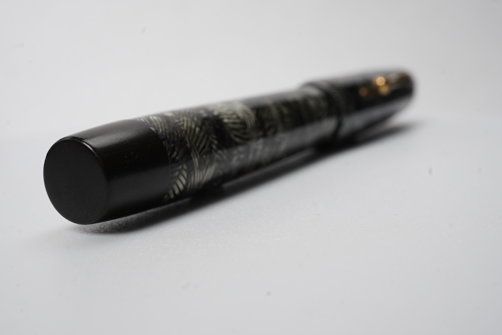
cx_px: 251
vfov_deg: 29.9
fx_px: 627
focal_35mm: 45
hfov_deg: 43.6
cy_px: 168
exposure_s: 1/100
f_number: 22
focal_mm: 30
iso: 400
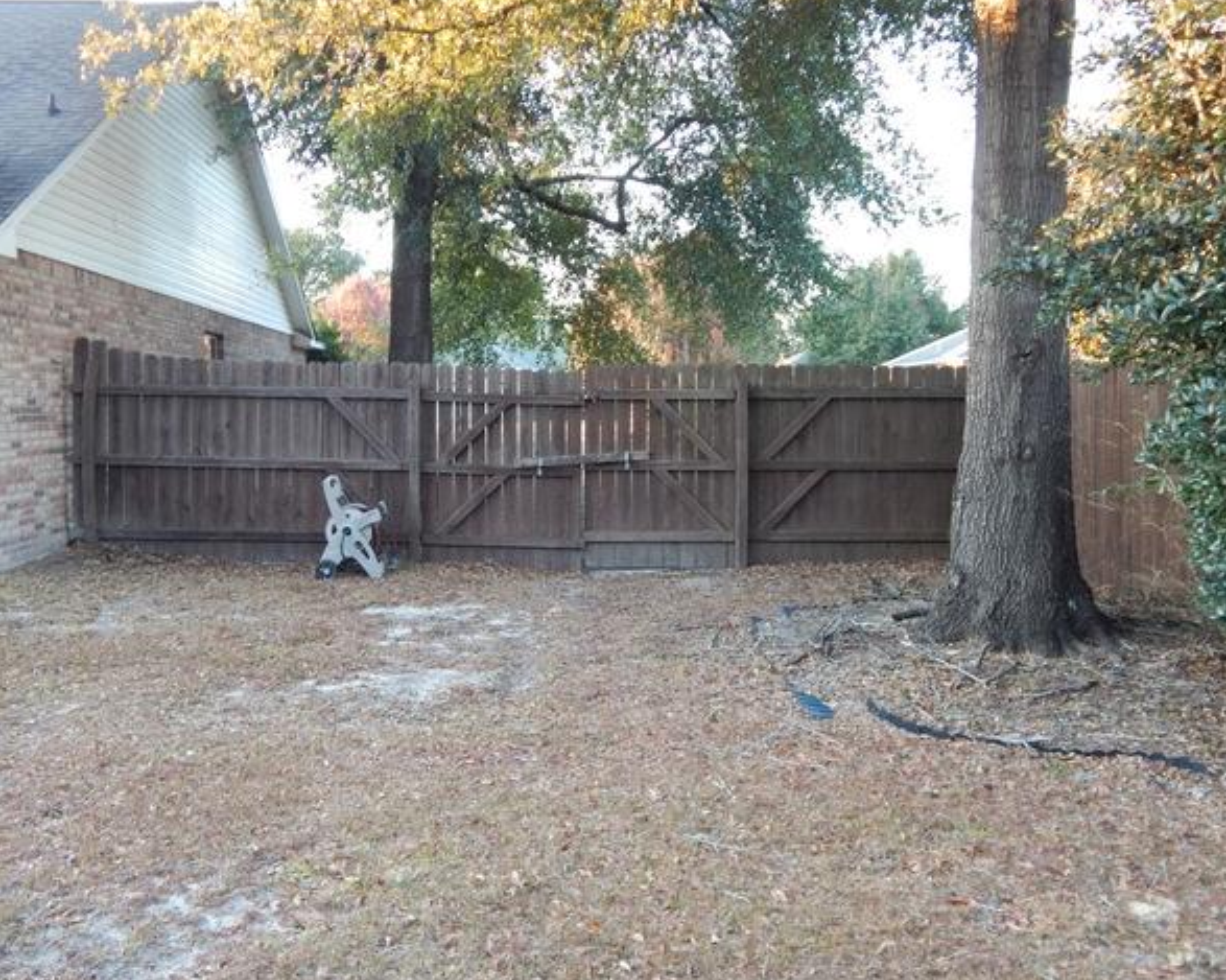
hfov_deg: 54.2
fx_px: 1197
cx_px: 566
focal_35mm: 33
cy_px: 487
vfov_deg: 44.5
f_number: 3.2
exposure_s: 1/30
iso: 180
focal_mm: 5.6
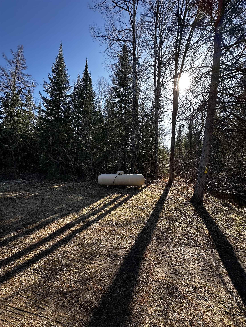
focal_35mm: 14
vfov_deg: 102.1
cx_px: 123
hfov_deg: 85.7
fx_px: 133
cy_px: 164
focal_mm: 2.22
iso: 40
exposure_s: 1/339
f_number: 2.2
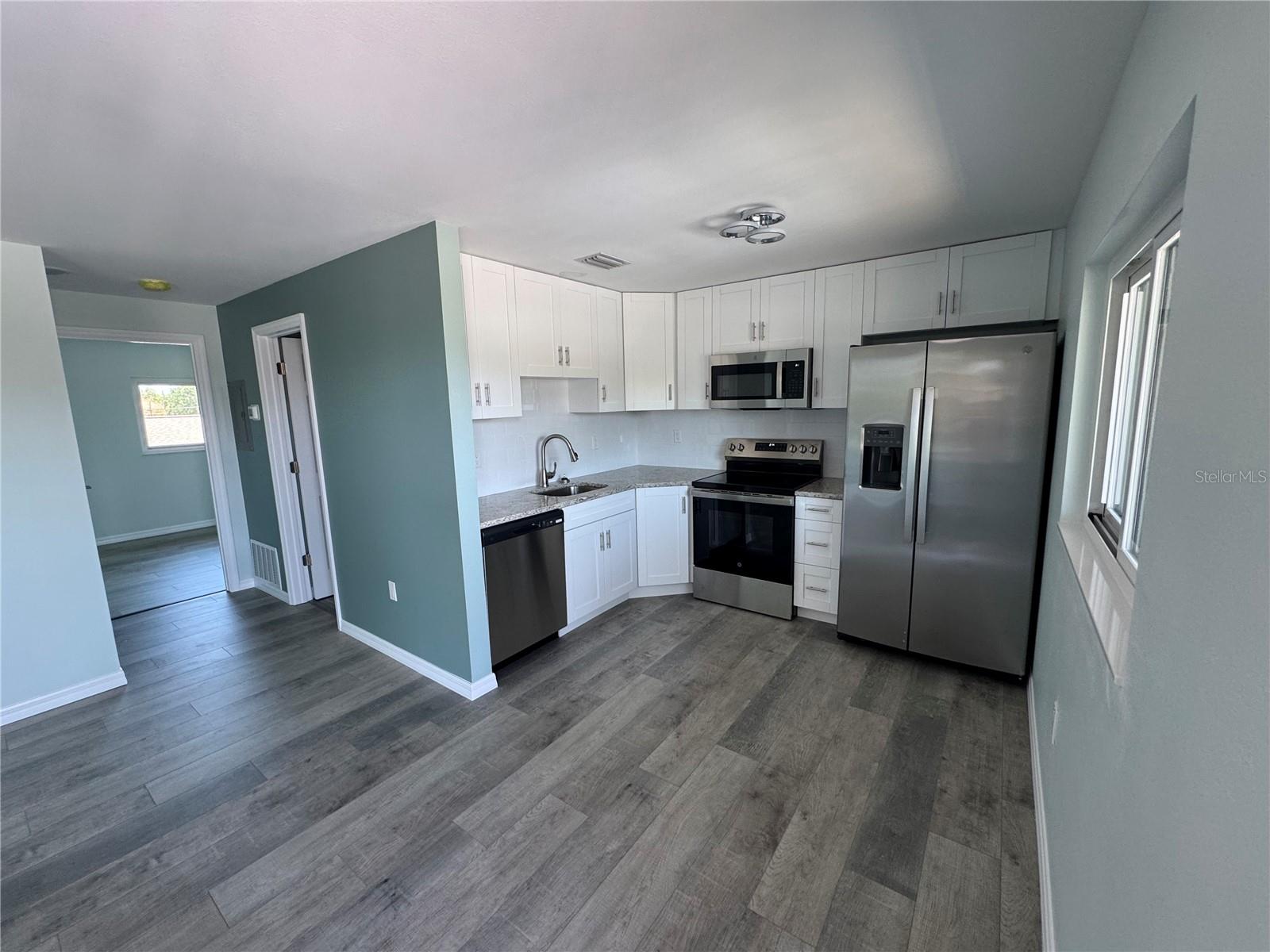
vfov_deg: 85.7
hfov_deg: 102.1
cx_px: 635
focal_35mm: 14
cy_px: 476
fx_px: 514
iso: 160
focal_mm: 2.22
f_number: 2.2
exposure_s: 1/99
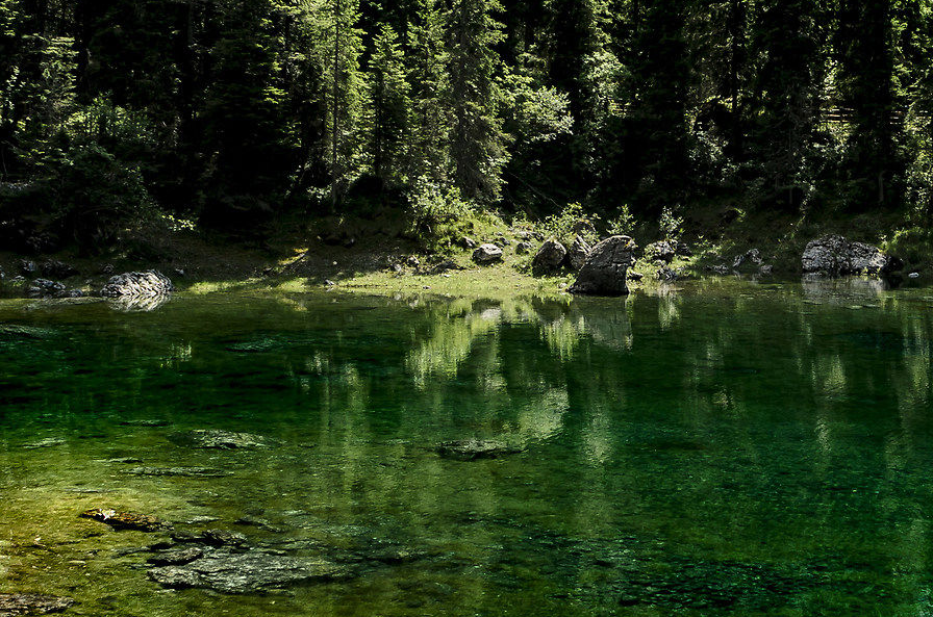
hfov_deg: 29.2
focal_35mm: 68
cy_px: 148
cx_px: 675
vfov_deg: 19.7
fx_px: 1767
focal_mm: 17
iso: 100
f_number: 5.6
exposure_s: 1/250
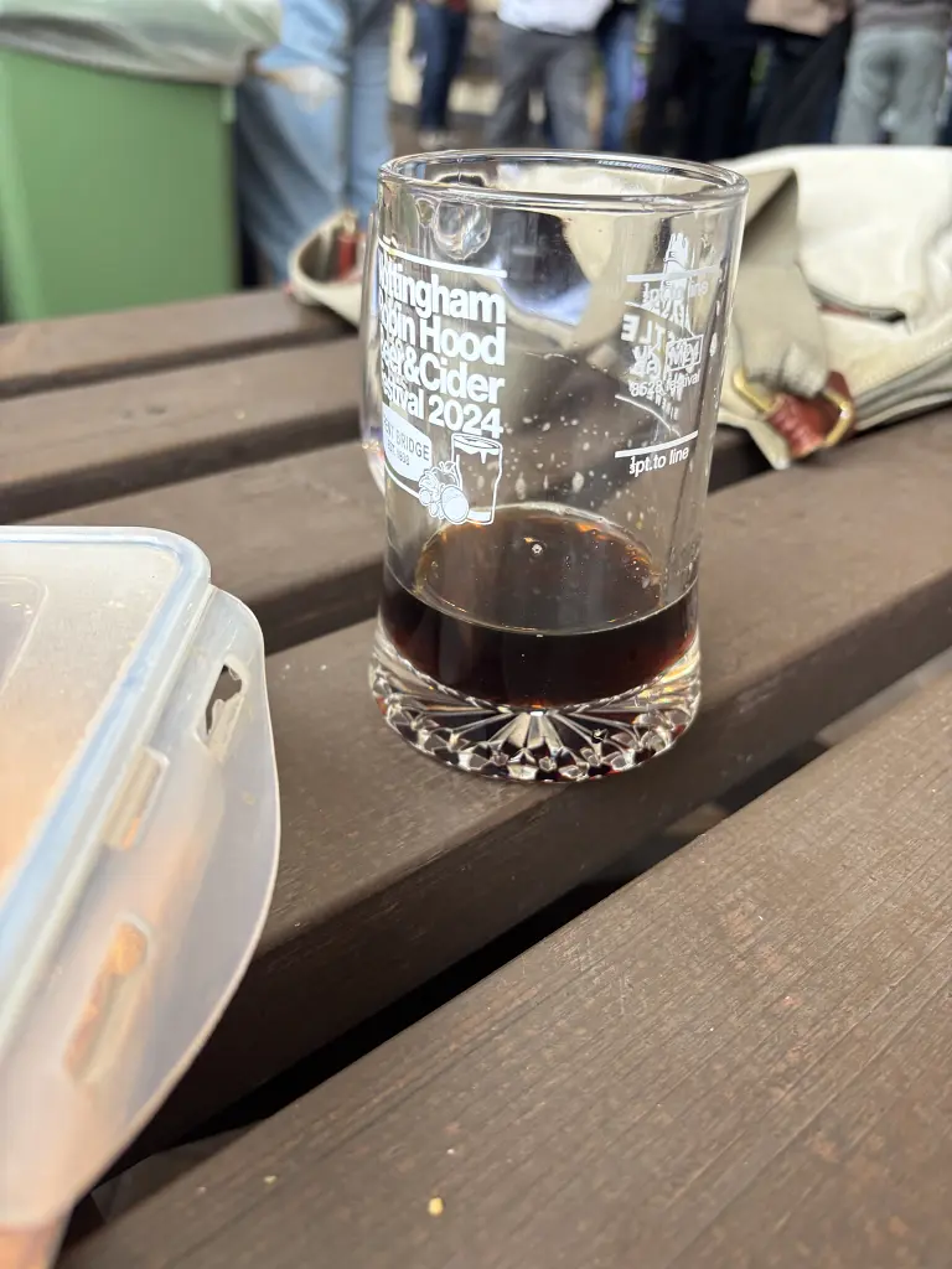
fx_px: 953
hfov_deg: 53.1
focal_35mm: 26
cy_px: 634
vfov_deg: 67.3
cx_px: 476
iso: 100
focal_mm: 5.96
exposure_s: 1/100
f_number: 1.6
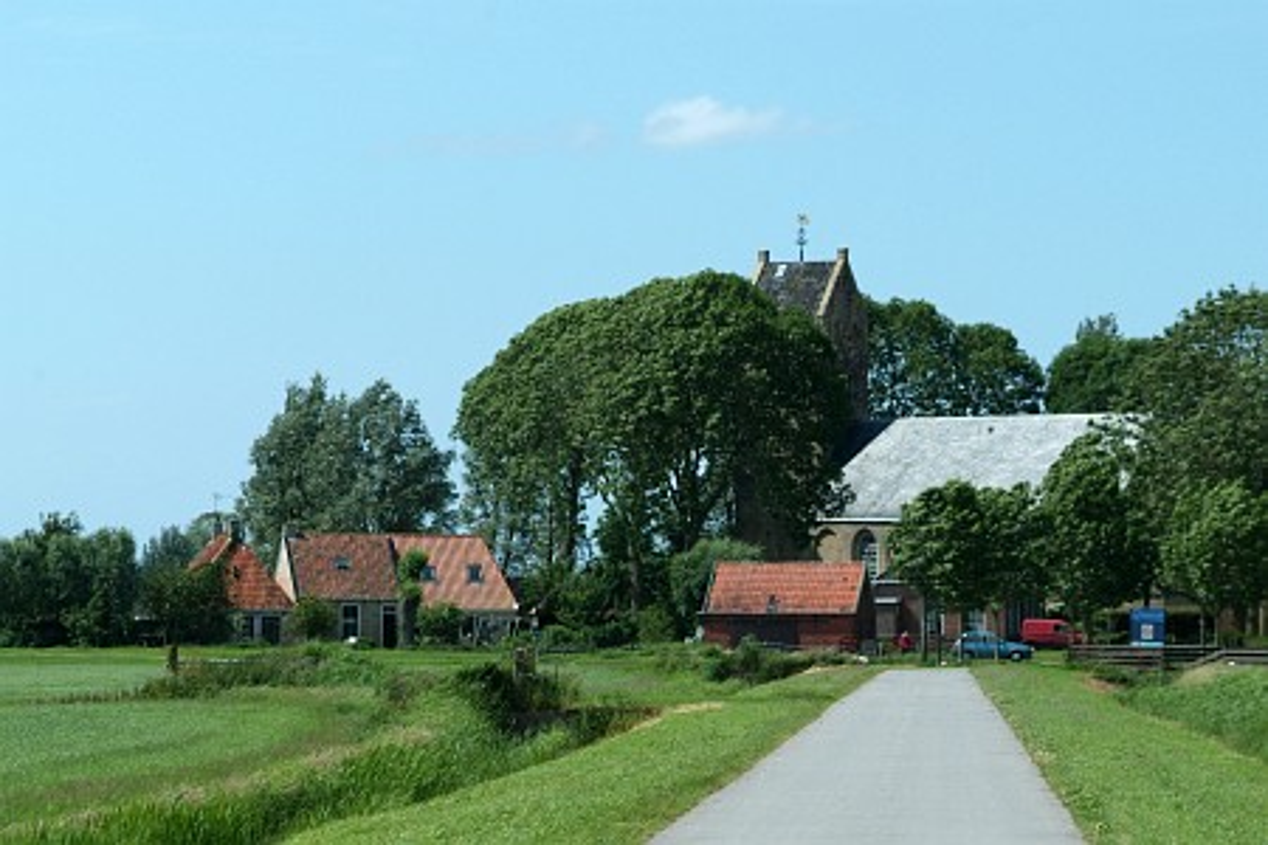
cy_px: 422
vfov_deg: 9.3
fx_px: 5177
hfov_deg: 14.0
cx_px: 634
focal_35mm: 147
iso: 200
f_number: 5.6
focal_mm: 98
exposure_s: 1/1000
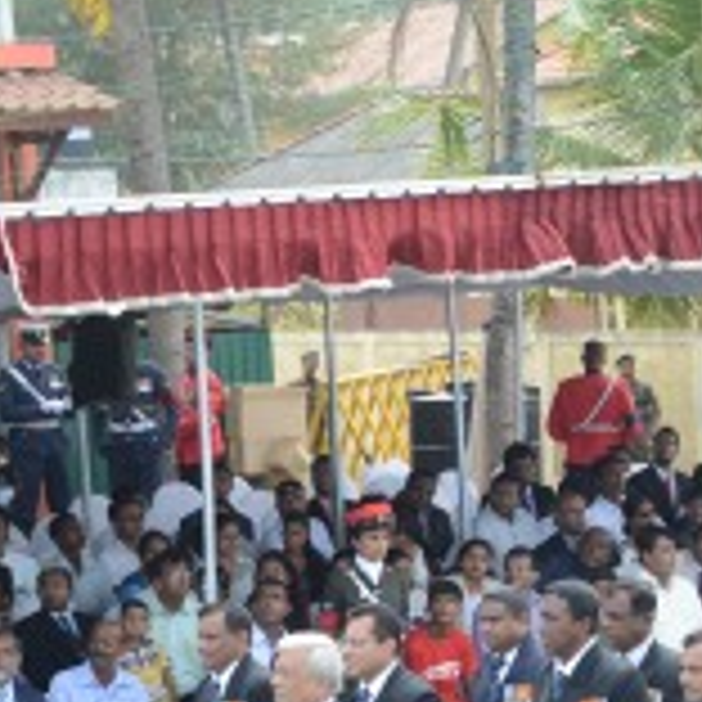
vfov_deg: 10.7
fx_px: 3740
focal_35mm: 163
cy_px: 540
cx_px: 839
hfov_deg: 10.5
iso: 400
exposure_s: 1/200
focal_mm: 50
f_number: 7.1
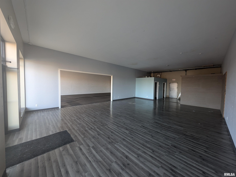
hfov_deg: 110.5
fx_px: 82
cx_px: 118
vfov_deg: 94.6
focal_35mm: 12
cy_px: 88
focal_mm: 2.23
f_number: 1.95
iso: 42
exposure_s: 1/23.8
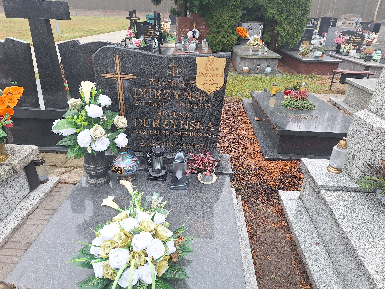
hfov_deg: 73.9
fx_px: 256
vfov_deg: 58.9
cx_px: 192
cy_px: 144
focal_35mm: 23
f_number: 1.8
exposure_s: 1/164
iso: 40
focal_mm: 5.54
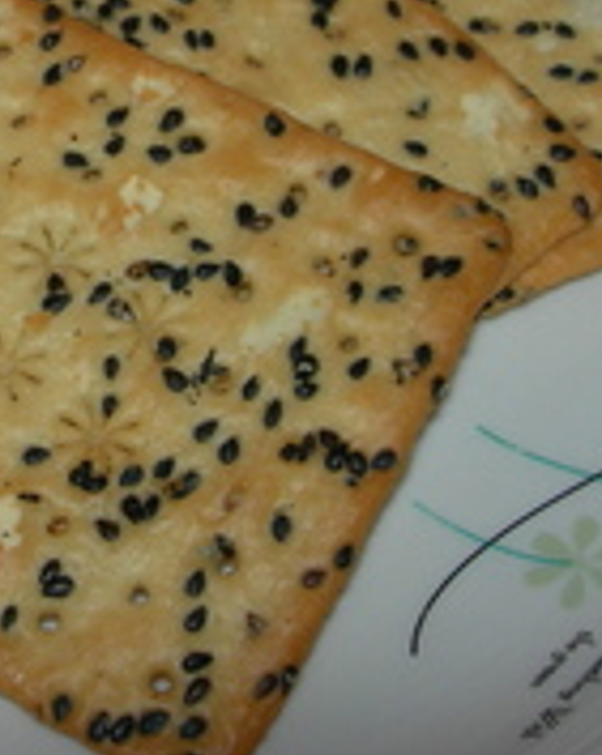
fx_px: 2345
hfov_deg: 14.3
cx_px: -56
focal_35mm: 105
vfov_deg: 18.0
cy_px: 49
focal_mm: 7.8
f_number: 4.8
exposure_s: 1/60.1
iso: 50
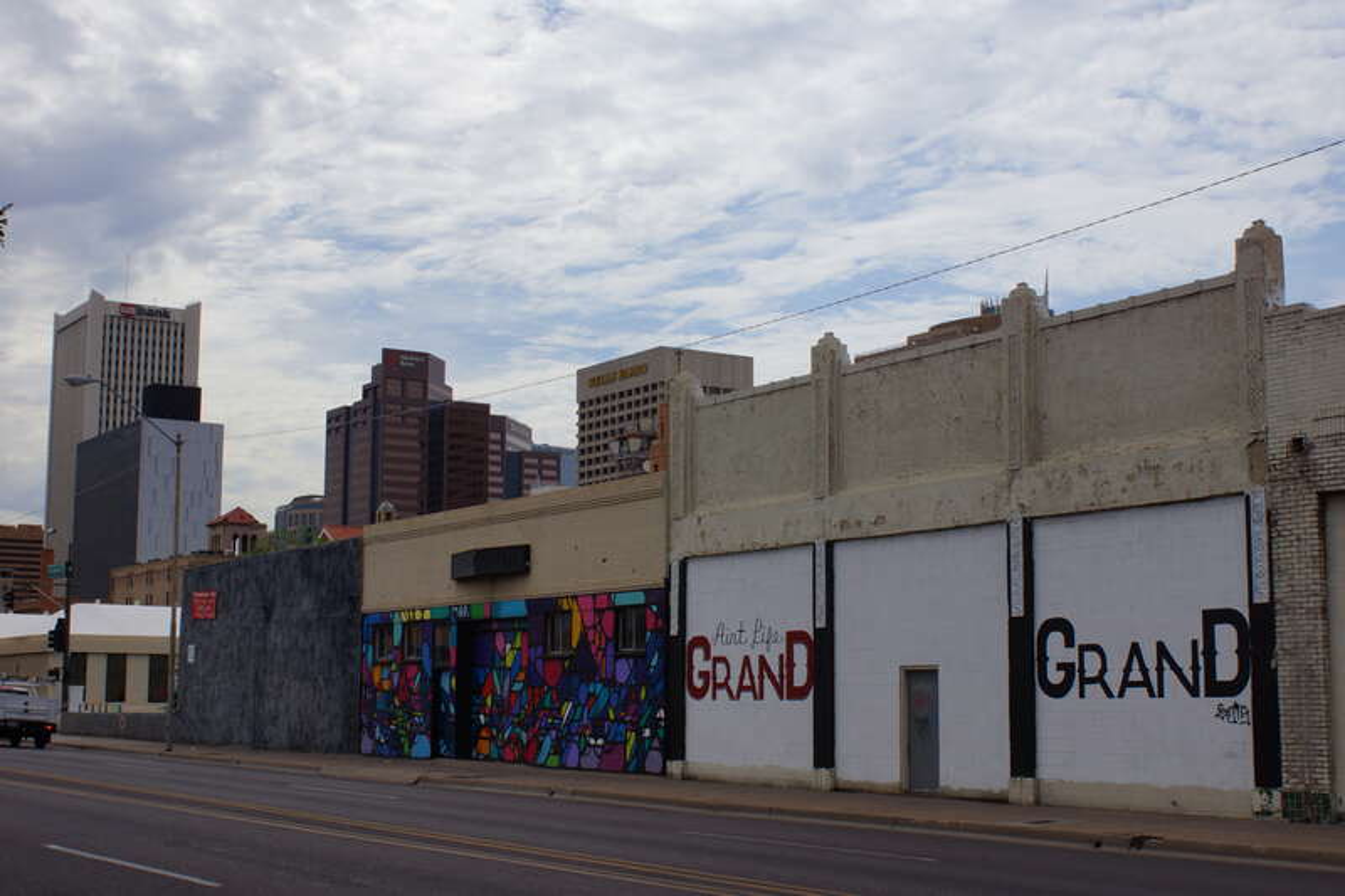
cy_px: 448
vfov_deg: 25.7
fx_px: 1961
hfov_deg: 37.9
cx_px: 672
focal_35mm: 52
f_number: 13
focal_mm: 35
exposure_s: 1/250
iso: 100
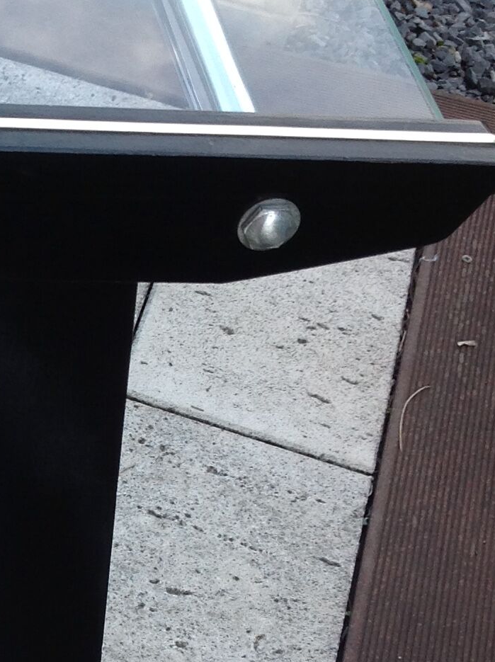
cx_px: -148
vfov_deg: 20.0
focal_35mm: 97
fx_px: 1853
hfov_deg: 14.6
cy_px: 555
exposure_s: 1/162
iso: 50
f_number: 2.4
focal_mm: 4.28
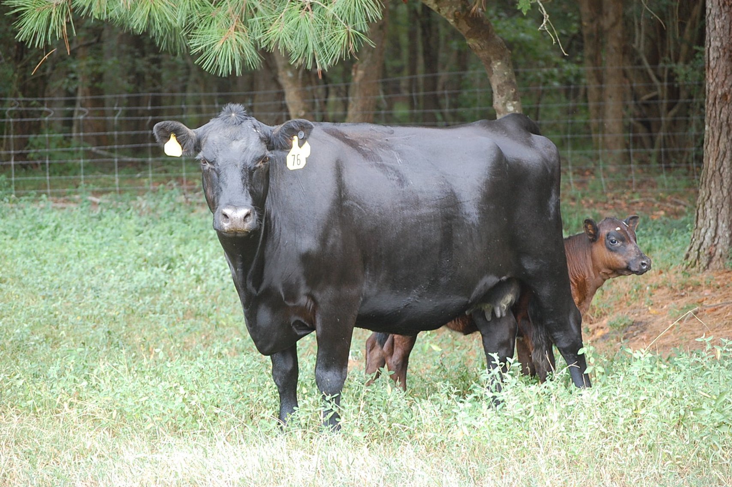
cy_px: 244
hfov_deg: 16.7
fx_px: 2499
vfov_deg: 11.1
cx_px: 366
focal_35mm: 123
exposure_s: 1/125
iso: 560
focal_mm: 82
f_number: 4.5
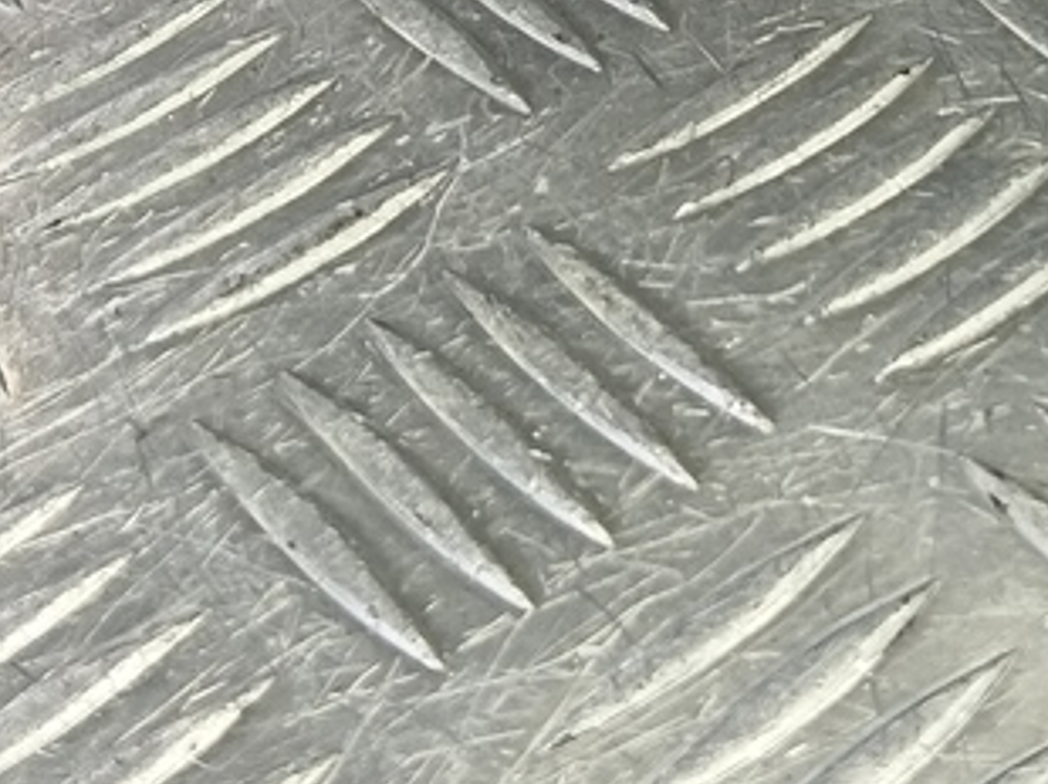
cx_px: 761
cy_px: -368
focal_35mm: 76
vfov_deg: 17.5
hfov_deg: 25.4
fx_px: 2299
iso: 122
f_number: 1.6
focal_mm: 4.11
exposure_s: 1/50
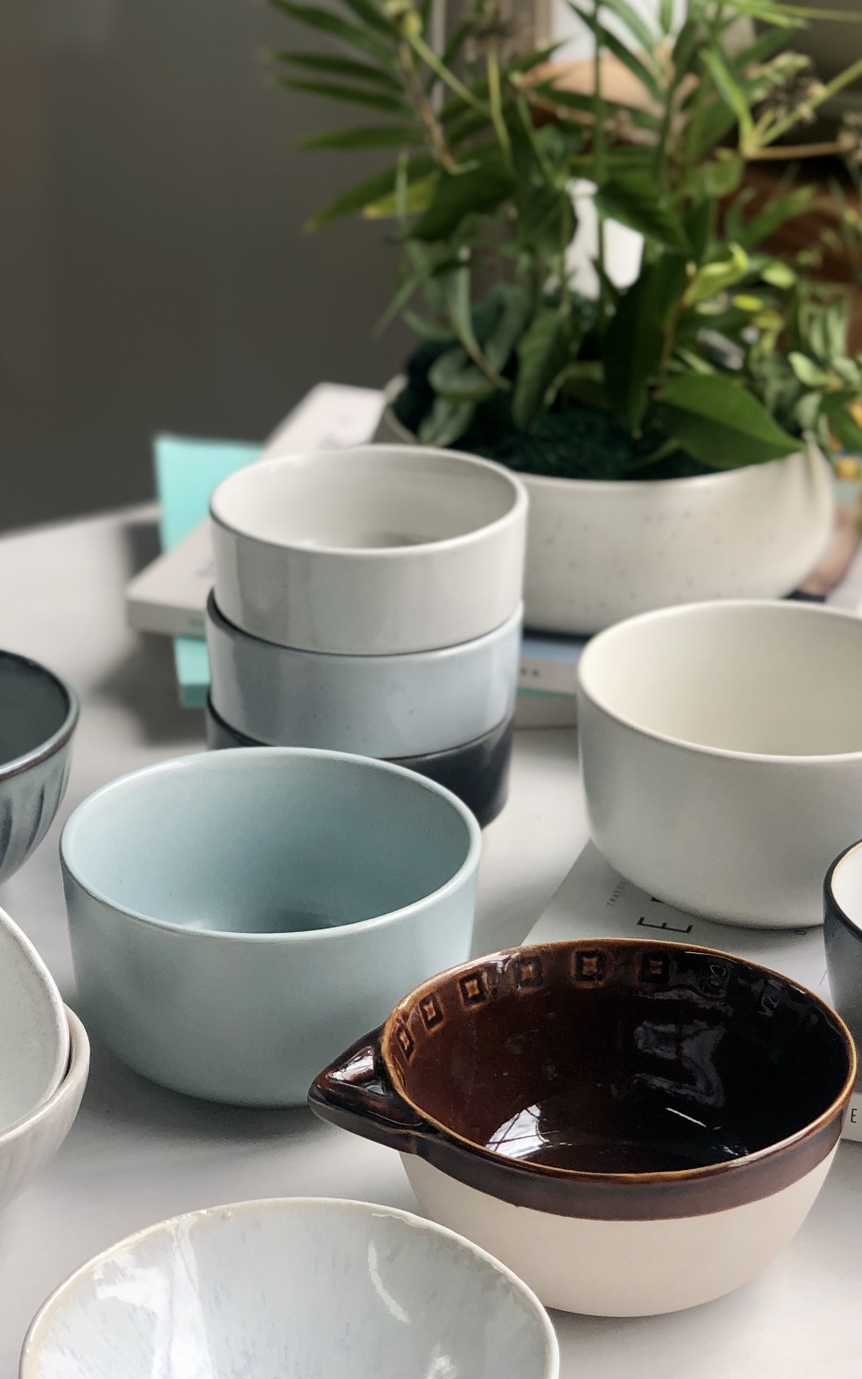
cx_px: 465
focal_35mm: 91
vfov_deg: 22.8
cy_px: 586
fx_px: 3421
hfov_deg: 14.4
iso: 16
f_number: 2.4
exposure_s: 1/126
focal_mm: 6
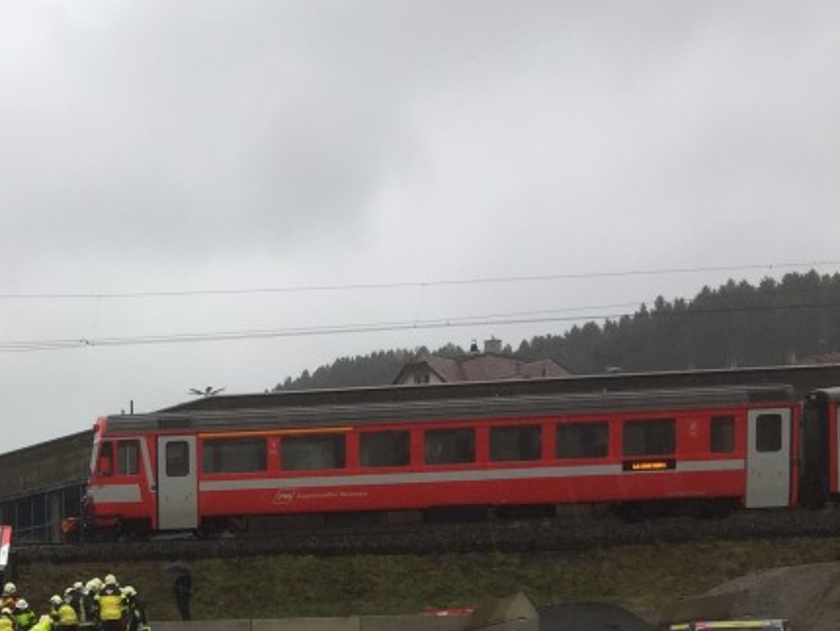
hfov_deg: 25.5
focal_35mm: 69
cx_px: -145
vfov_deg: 20.3
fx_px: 1675
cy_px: 711
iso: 32
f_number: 2.2
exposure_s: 1/237
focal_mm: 4.15
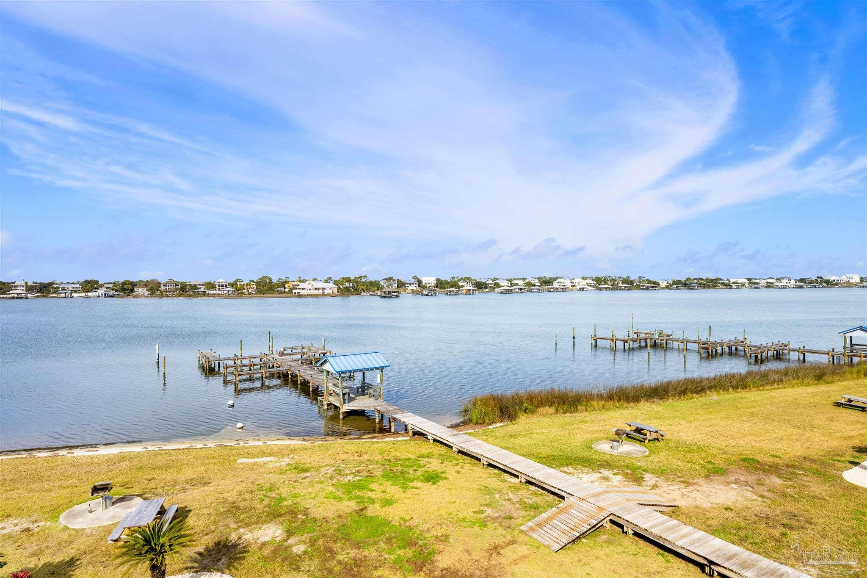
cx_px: 434
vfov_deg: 64.5
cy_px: 289
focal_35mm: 19
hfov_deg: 86.9
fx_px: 458
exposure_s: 1/1000
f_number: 11
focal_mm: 19
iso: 500
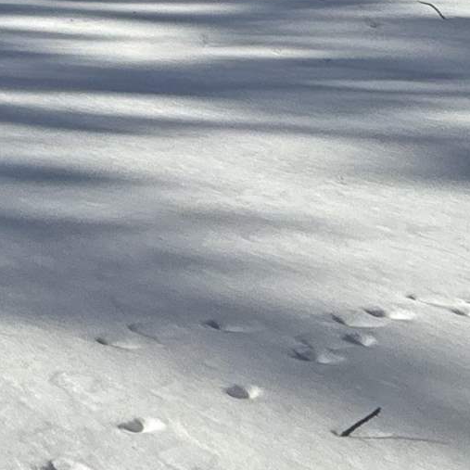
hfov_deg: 15.4
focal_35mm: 75
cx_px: -595
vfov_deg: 20.3
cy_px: -205
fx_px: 1152
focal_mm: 2.22
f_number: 2.2
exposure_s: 1/2506
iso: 50
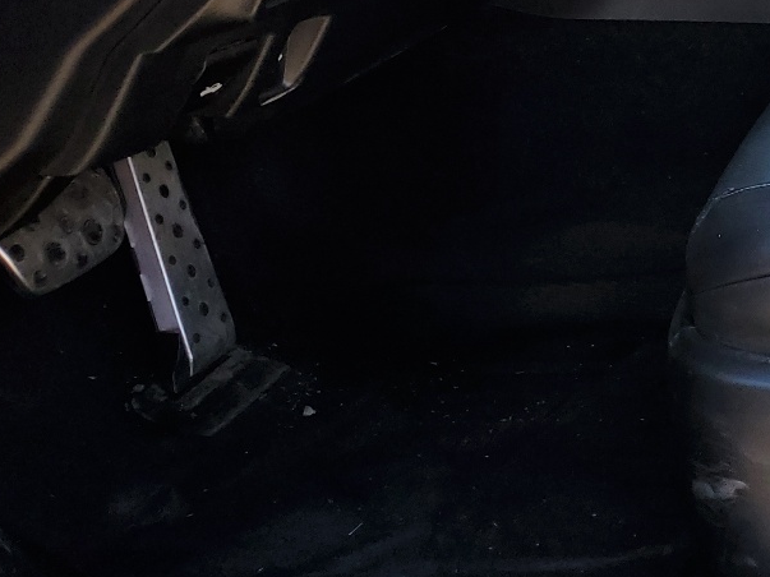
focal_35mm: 69
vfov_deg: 20.3
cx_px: 1002
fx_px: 1535
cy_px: -57
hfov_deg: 24.5
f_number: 1.5
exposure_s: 1/345
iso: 50
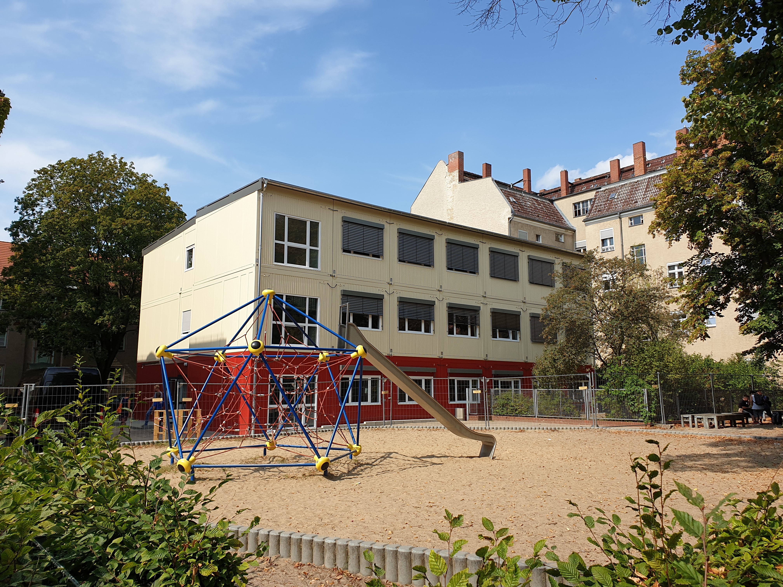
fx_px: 588
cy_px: 294
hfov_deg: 67.3
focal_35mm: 26
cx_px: 392
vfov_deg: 53.1
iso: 50
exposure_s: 1/1433
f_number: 2.4
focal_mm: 4.3
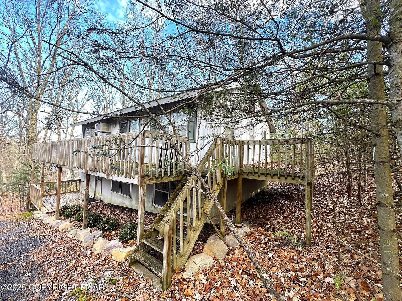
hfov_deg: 106.2
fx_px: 151
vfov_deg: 89.9
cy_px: 150
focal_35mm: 13
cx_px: 201
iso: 50
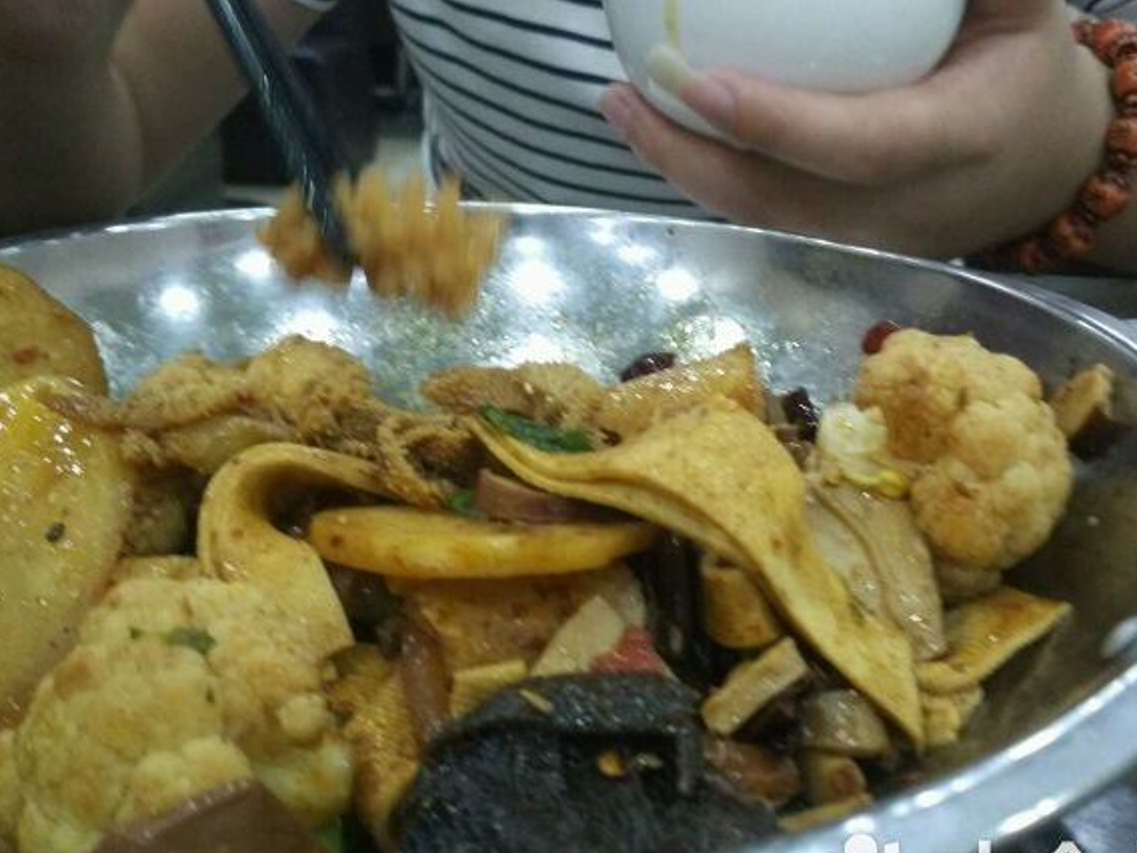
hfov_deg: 50.1
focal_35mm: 37
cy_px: 460
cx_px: 627
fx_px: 1215
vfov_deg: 38.6
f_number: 2
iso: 921
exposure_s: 1/14
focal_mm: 4.12
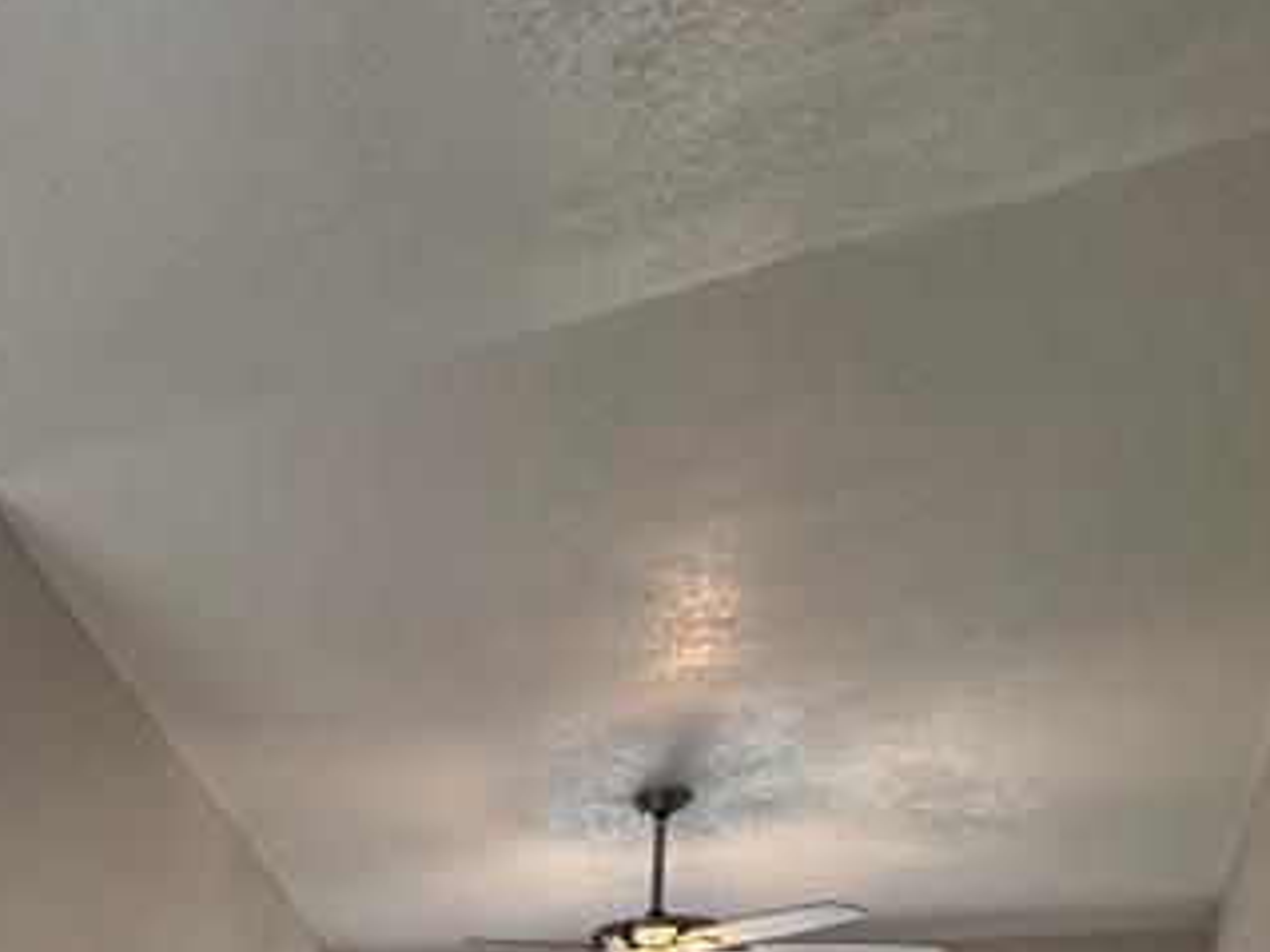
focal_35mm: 45
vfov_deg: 26.9
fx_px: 1650
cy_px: 1253
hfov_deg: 29.6
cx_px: -533
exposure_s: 1/120
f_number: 2.2
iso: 320
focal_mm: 2.22
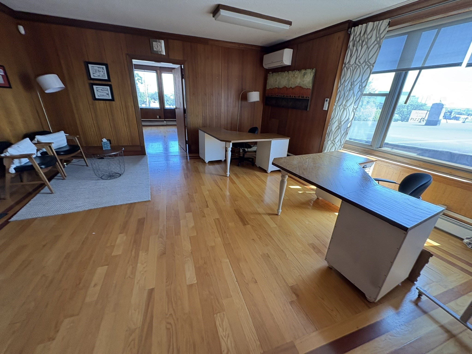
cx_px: 236
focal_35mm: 14
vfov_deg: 85.7
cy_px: 177
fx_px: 191
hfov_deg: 102.1
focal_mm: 2.22
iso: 200
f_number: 2.2
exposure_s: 1/99
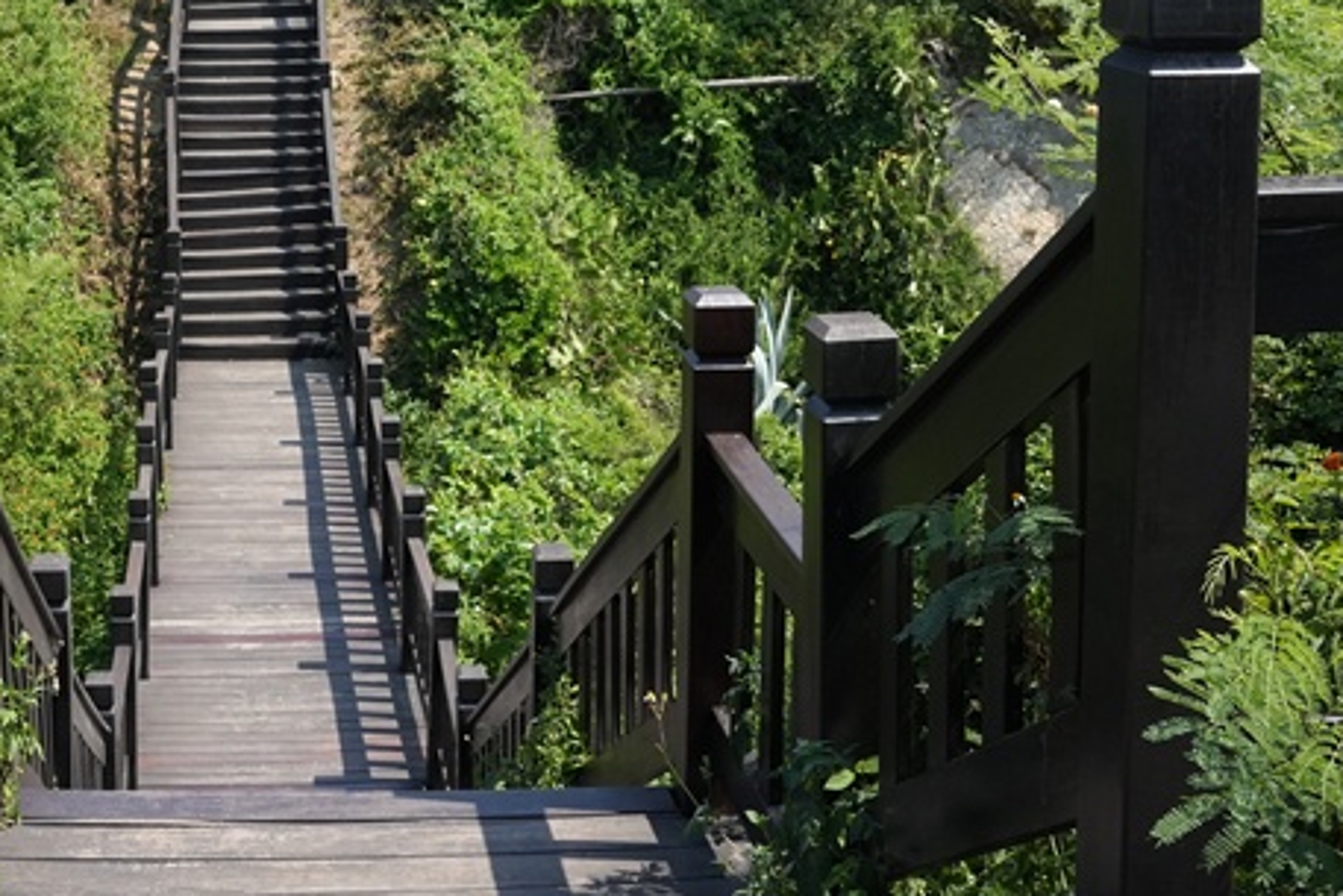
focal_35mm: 56
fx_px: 2098
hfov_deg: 34.4
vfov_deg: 22.8
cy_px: -72
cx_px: 267
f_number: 9
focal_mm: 25.1
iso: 2000
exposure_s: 1/2500
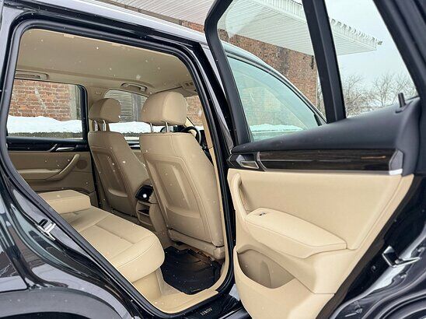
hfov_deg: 71.6
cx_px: 213
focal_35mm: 24
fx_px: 295
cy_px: 160
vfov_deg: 56.7
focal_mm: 6.76
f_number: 1.78
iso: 200
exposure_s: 1/103
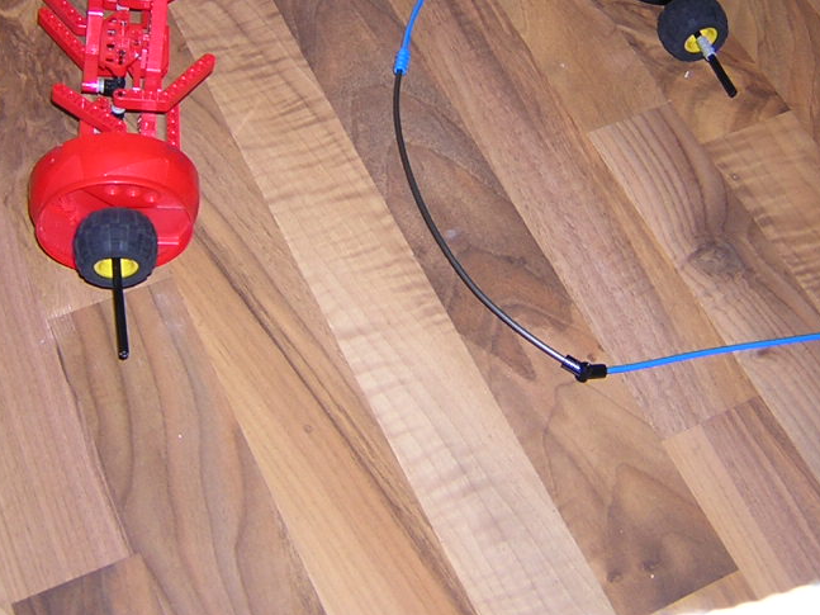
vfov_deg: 25.3
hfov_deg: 33.8
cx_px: 431
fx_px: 1350
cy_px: 132
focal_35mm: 57
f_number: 2.6
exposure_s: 1/60.1
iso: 100
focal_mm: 4.7
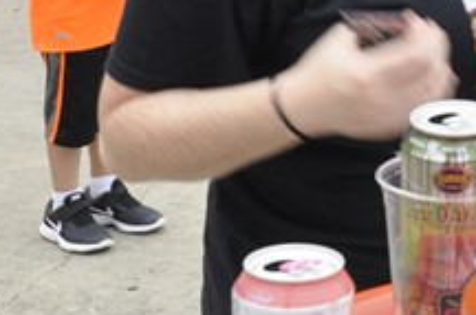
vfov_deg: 8.0
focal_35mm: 167
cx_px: 683
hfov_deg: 11.9
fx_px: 2203
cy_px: -176
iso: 400
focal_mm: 24
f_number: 9
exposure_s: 1/80
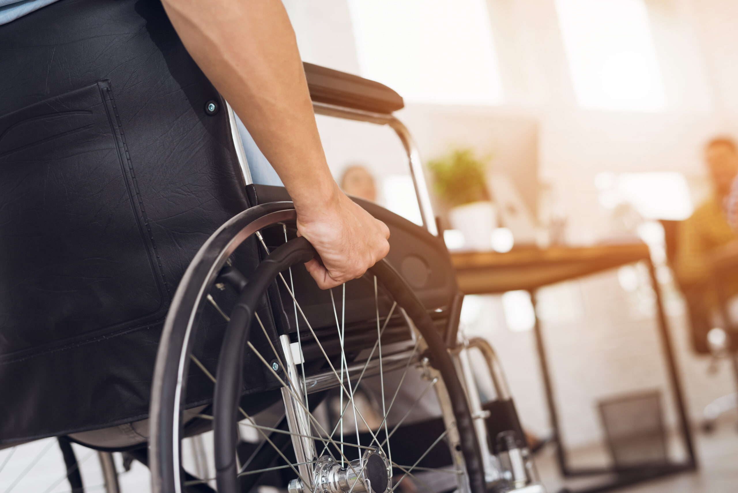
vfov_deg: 27.0
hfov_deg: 39.6
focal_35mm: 50
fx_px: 1025
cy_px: 246
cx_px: 369
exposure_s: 1/125
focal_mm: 50
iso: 320
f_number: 2.8
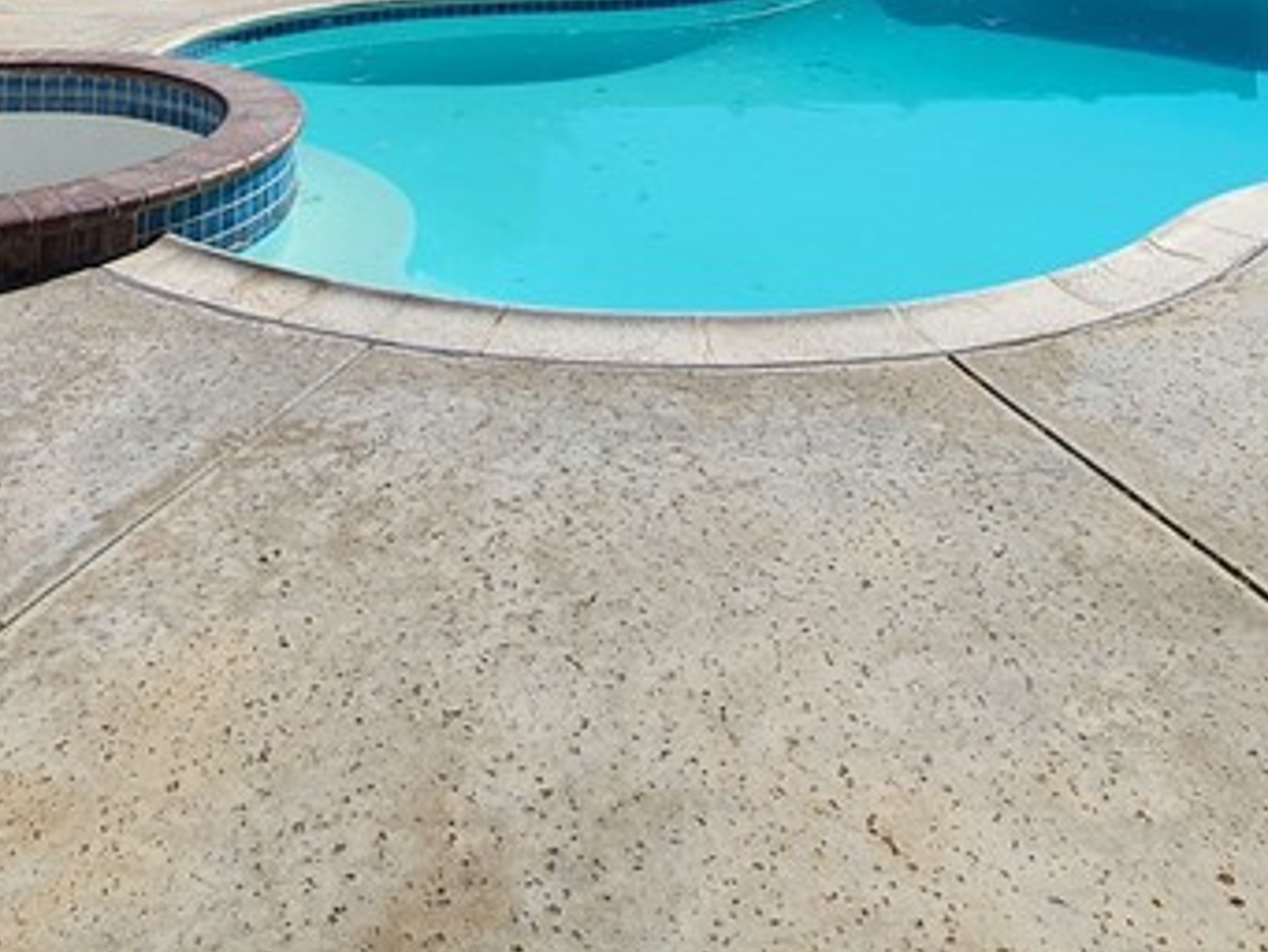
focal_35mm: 39
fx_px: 1429
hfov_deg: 47.8
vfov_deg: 26.9
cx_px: 614
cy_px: -457
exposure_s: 1/3336
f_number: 2.2
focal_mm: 2.2
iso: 50
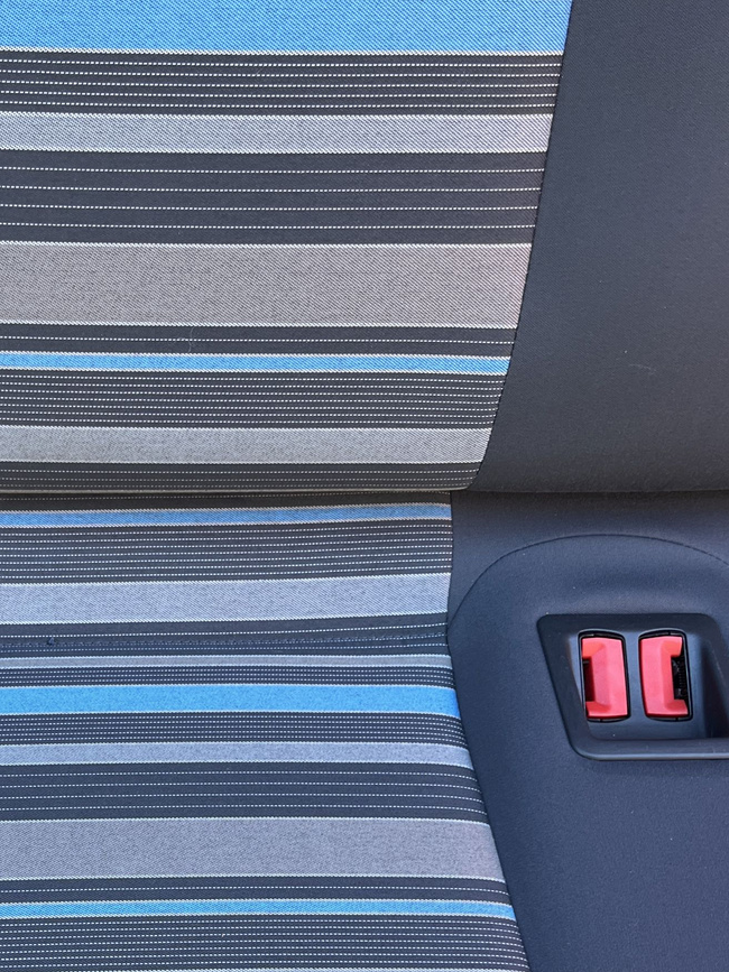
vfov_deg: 37.9
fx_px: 1348
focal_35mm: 48
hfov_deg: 29.5
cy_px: 807
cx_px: 139
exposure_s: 1/122
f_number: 1.6
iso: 64
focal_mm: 5.1
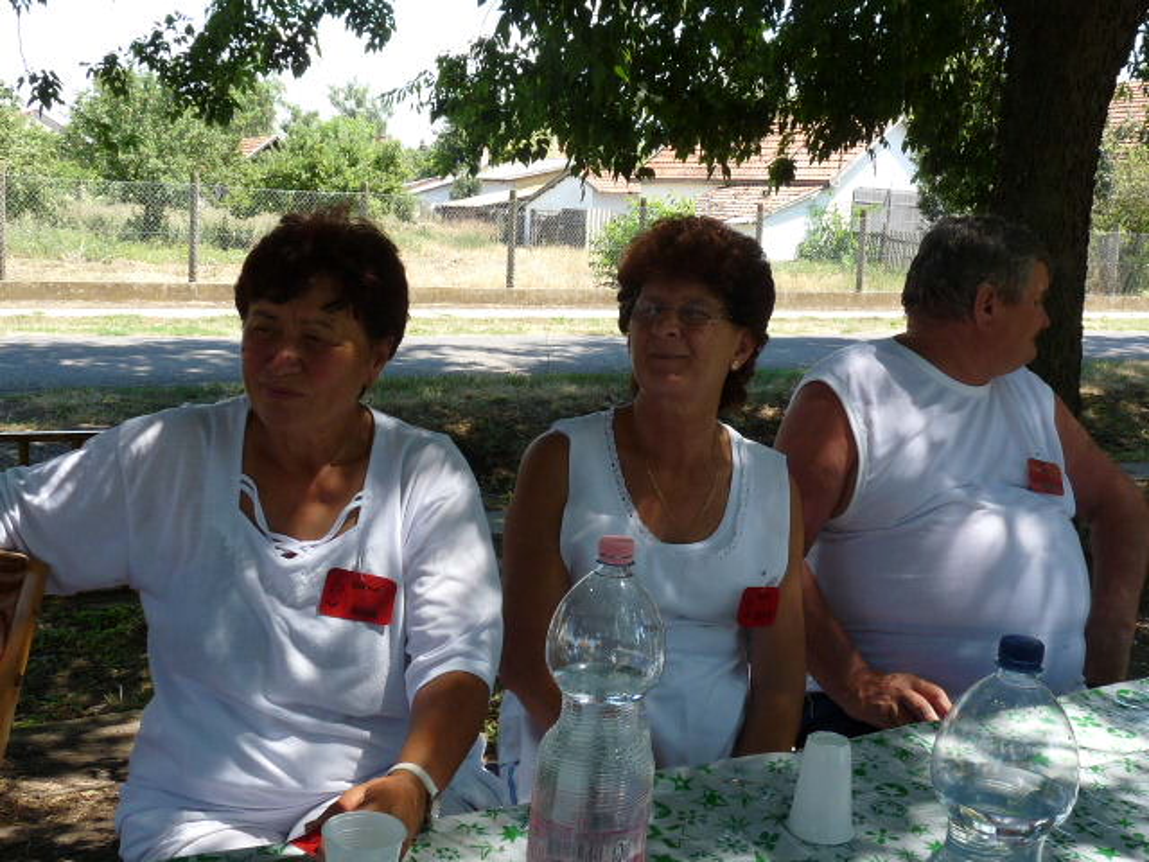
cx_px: 574
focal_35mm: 41
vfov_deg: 35.1
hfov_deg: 45.8
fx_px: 1361
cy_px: 431
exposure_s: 1/160
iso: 100
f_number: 4
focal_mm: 4.8
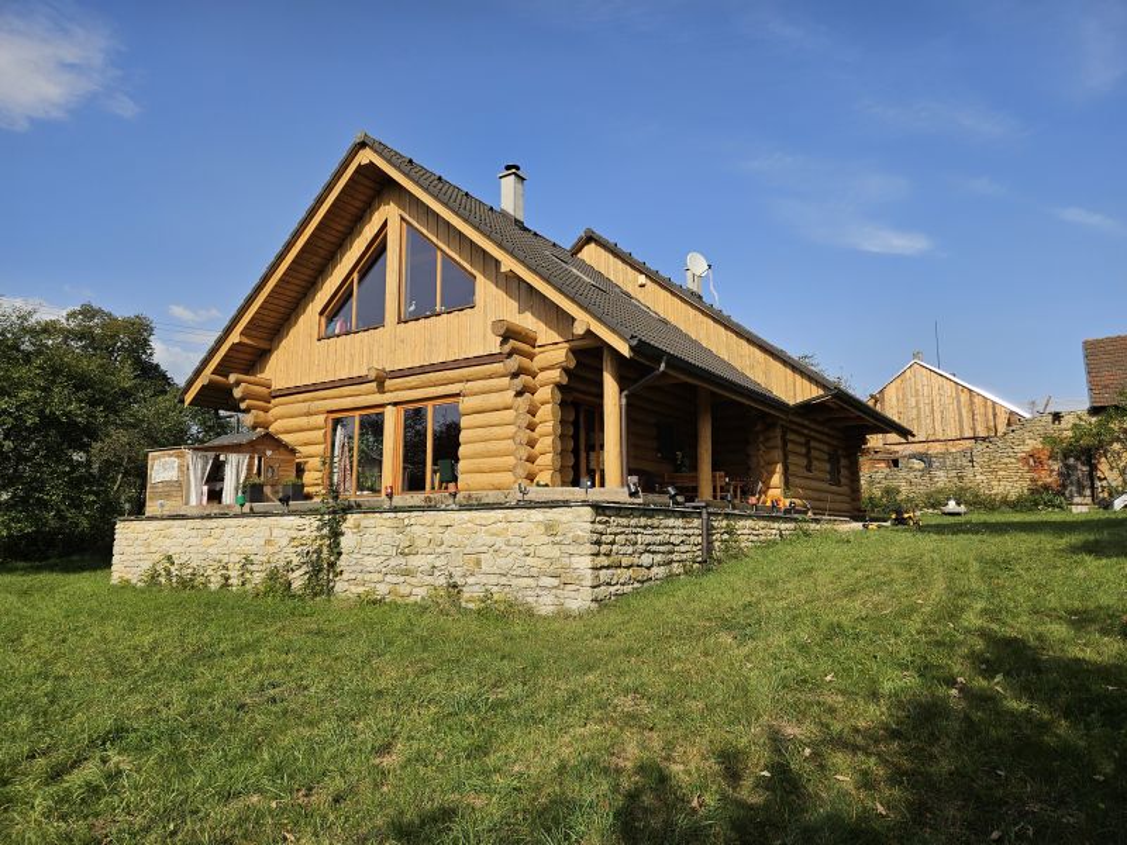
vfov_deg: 58.9
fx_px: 749
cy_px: 422
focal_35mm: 23
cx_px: 564
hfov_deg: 73.9
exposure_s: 1/2032
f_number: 1.8
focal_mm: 5.4
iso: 25
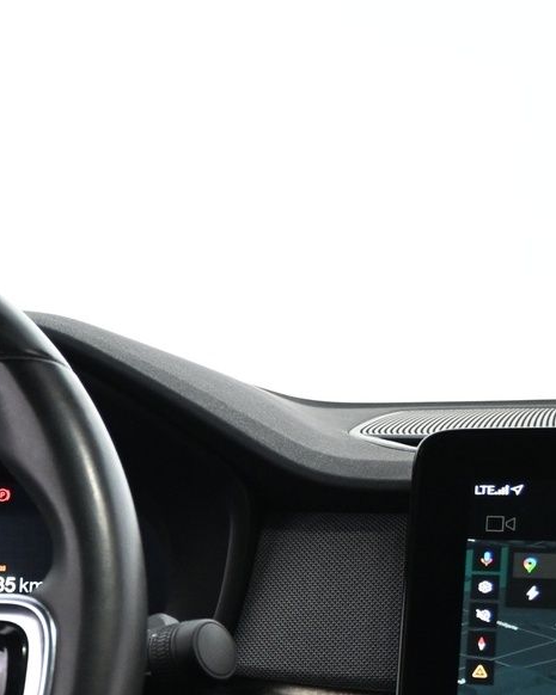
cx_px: -355
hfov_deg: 16.4
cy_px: 634
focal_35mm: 82
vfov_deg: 22.6
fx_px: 1694
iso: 1600
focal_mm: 21
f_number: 4
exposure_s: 1/25
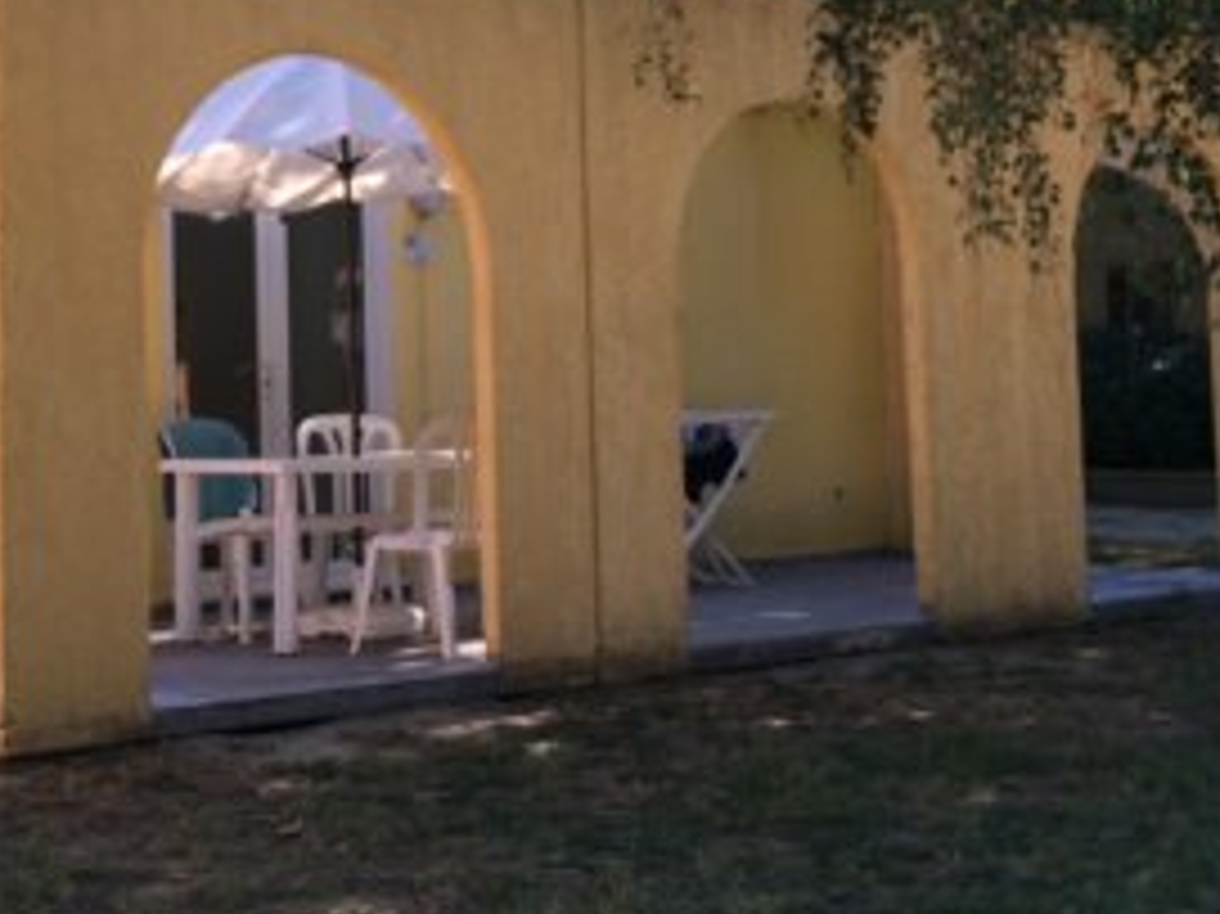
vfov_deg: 21.8
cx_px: 241
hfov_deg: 28.4
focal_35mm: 67
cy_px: 275
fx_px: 2360
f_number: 2.2
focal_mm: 4.15
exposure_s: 1/357
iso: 32
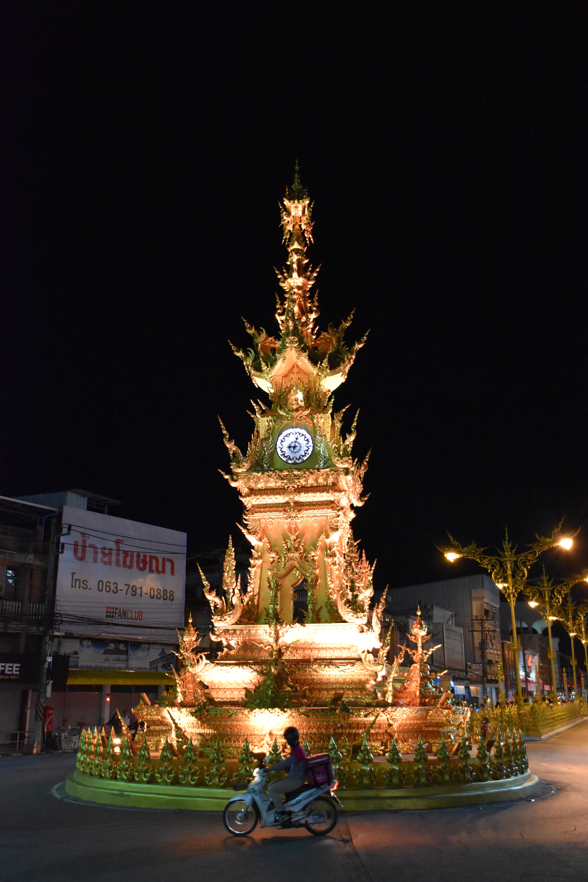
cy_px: 441
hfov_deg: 38.4
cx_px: 294
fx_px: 845
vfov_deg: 55.1
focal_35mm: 34
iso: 5000
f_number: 3.8
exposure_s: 1/60
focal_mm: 23
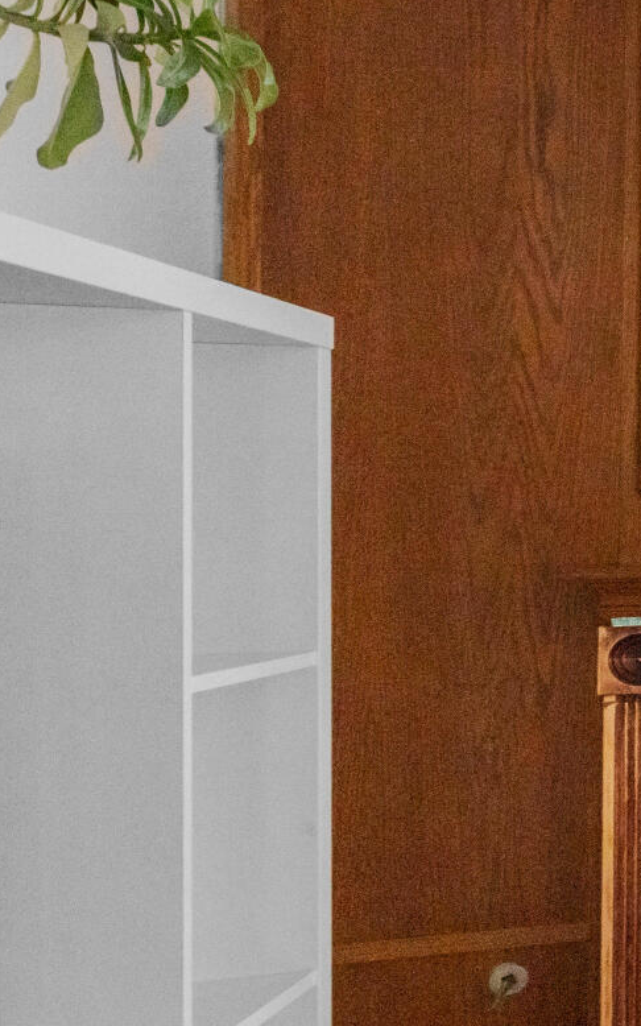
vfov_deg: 36.9
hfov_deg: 12.0
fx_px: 1538
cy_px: 572
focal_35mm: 55
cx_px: 1858
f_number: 5
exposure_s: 1/25
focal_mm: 14
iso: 2500
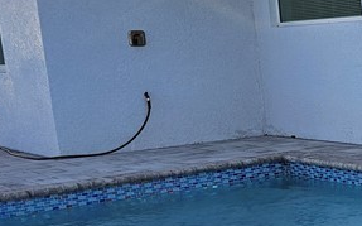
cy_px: 181
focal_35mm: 87
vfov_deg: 14.9
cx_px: 576
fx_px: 858
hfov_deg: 19.9
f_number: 1.7
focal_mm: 6.3
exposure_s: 1/226
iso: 20
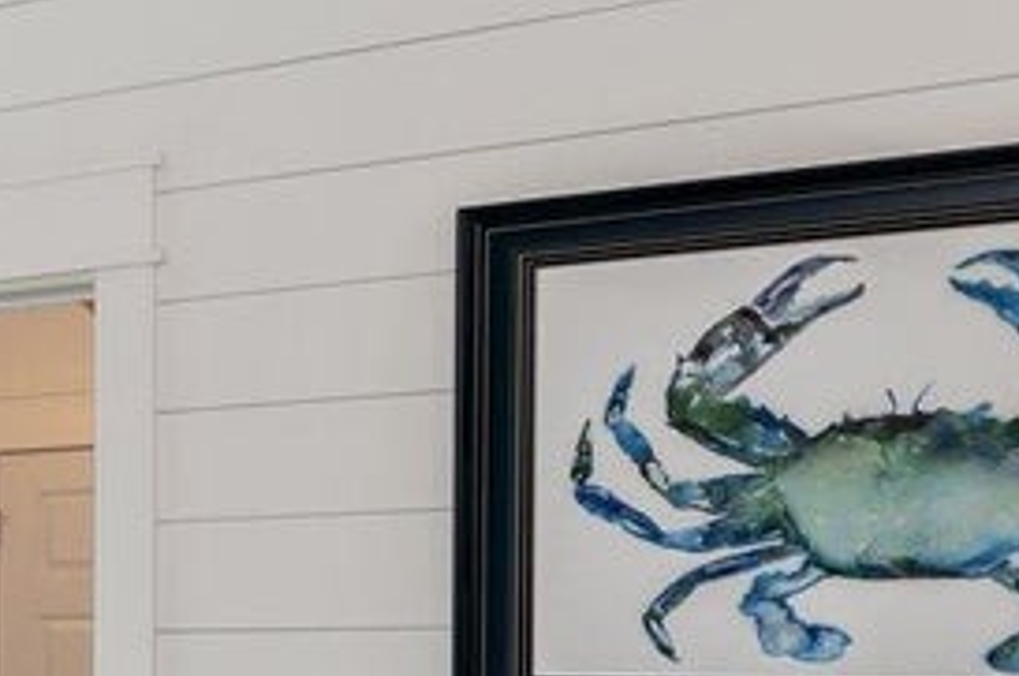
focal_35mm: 79
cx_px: -1026
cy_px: 743
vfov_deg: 16.7
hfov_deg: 17.8
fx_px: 2232
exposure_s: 1/50
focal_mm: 14
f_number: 9
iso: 160
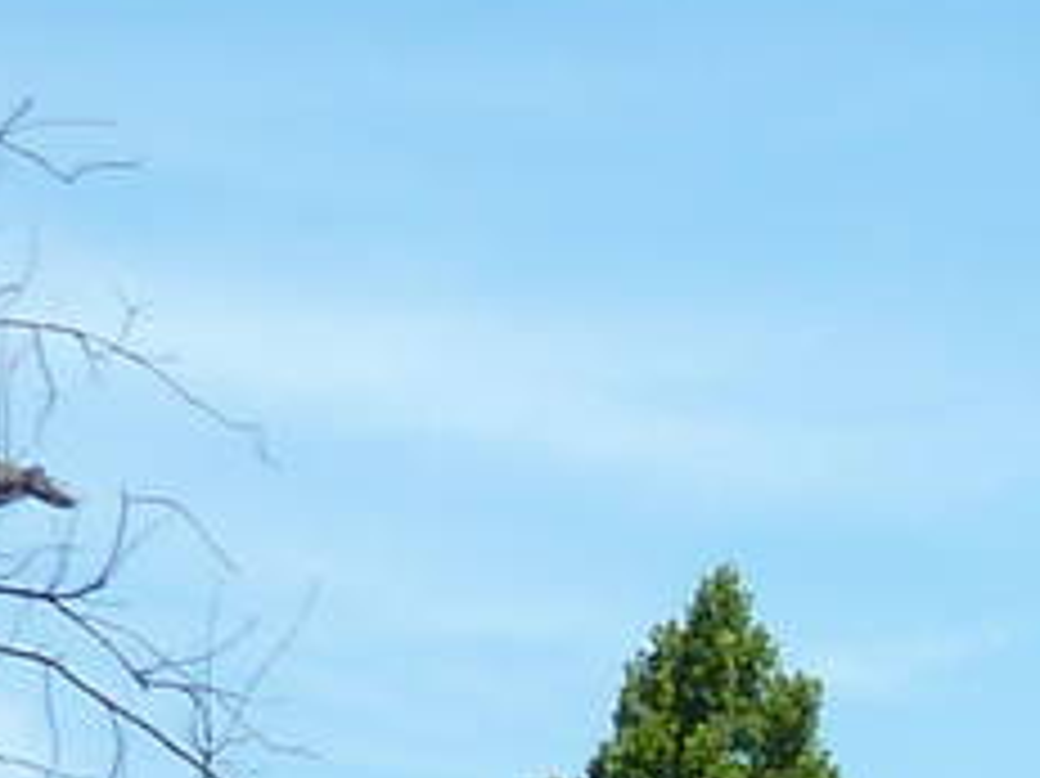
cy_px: 2132
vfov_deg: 7.7
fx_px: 5195
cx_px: 2422
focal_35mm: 173
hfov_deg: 10.1
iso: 80
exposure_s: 1/500
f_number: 3.5
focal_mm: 4.1
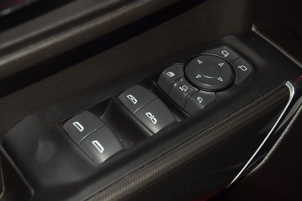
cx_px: 151
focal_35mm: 105
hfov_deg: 19.5
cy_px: 100
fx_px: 881
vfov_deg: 13.0
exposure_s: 1/125
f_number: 8
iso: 100
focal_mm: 70
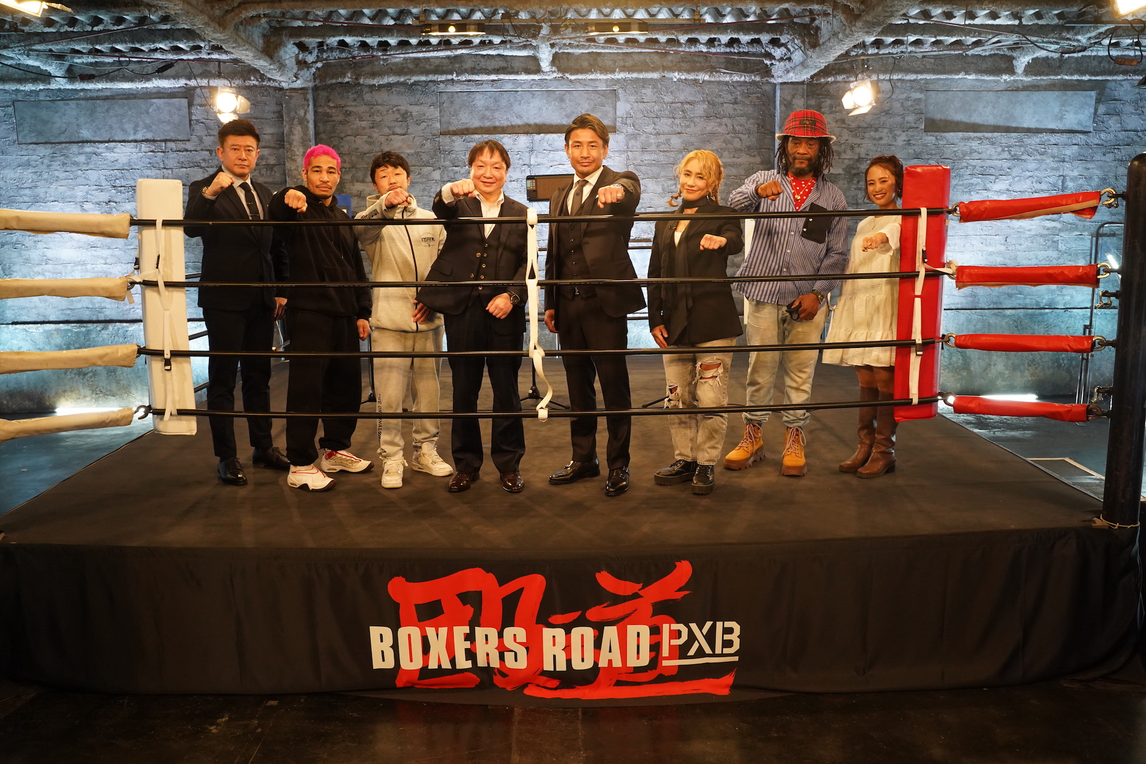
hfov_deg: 61.9
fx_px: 955
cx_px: 573
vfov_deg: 43.6
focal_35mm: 30
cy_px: 382
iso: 3200
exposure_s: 1/100
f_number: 6.3
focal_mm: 30
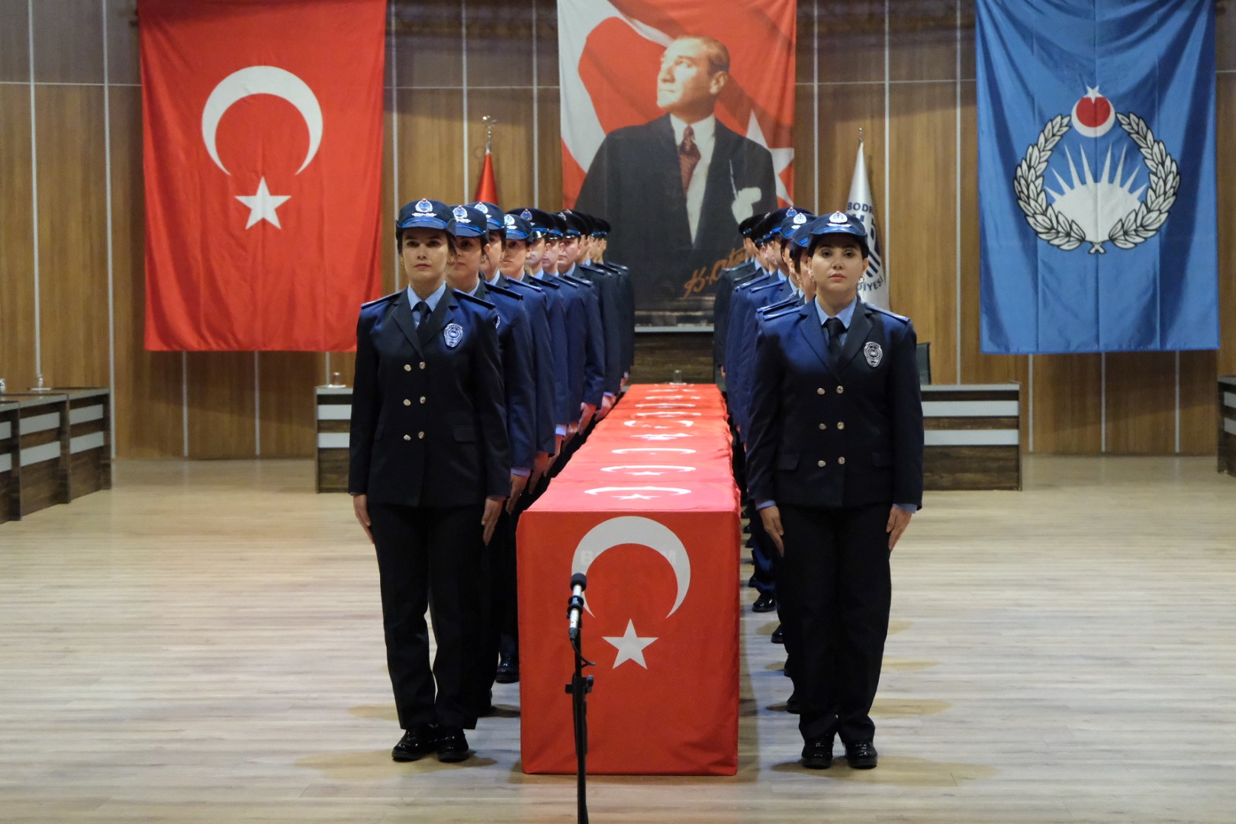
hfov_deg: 32.4
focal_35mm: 62
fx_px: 2129
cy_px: 412
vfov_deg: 21.9
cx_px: 618
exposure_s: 1/200
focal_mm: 41.1
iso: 12800
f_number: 4
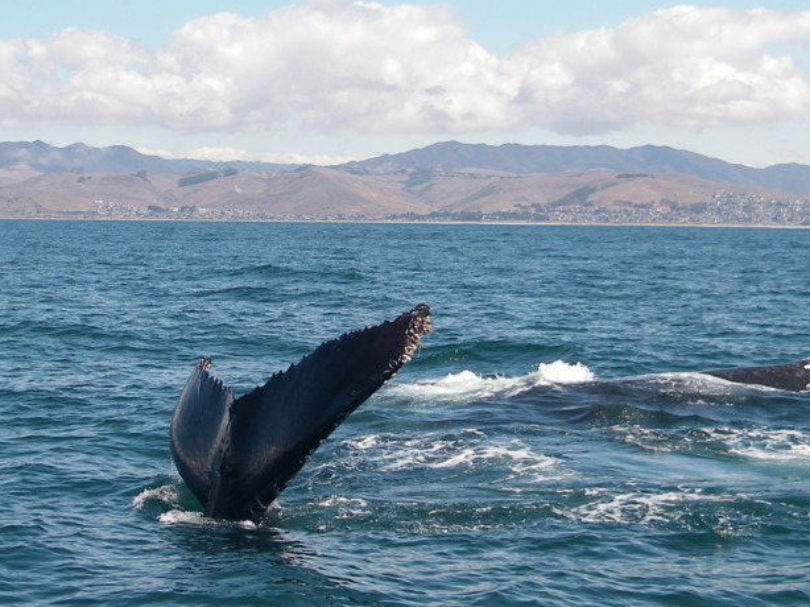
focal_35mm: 86
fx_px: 2012
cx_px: 427
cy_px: 298
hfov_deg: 22.8
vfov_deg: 17.2
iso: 64
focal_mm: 9.2
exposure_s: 1/500
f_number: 3.6
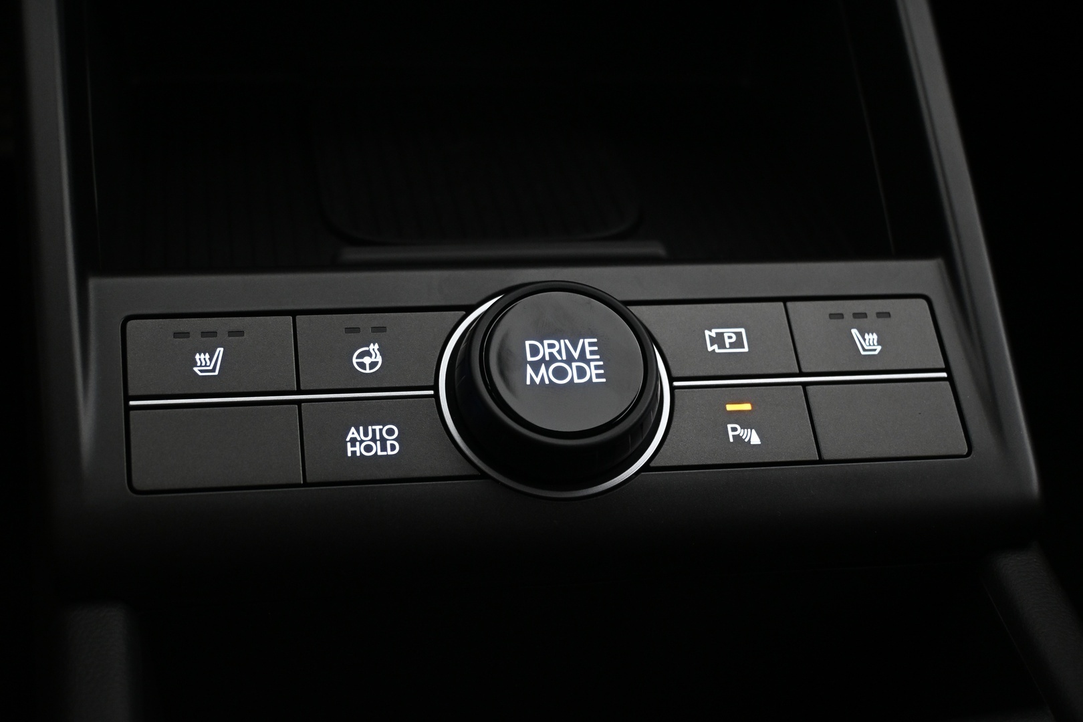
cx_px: 542
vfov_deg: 29.9
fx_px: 1354
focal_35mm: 45
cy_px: 361
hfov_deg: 43.6
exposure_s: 1/15
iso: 1600
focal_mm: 30
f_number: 4.8
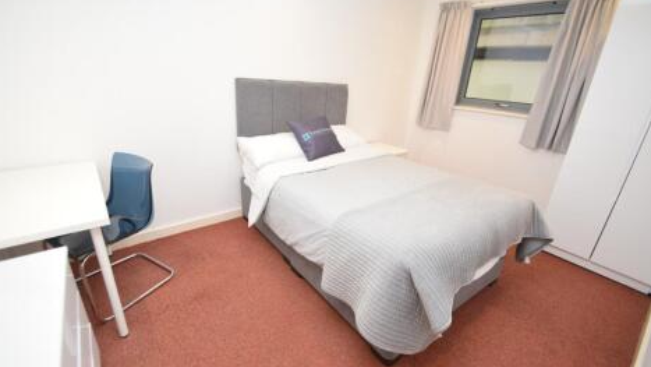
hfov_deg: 99.4
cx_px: 323
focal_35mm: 16
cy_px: 186
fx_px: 276
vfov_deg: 67.1
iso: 800
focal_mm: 10
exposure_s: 1/80
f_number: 4.5
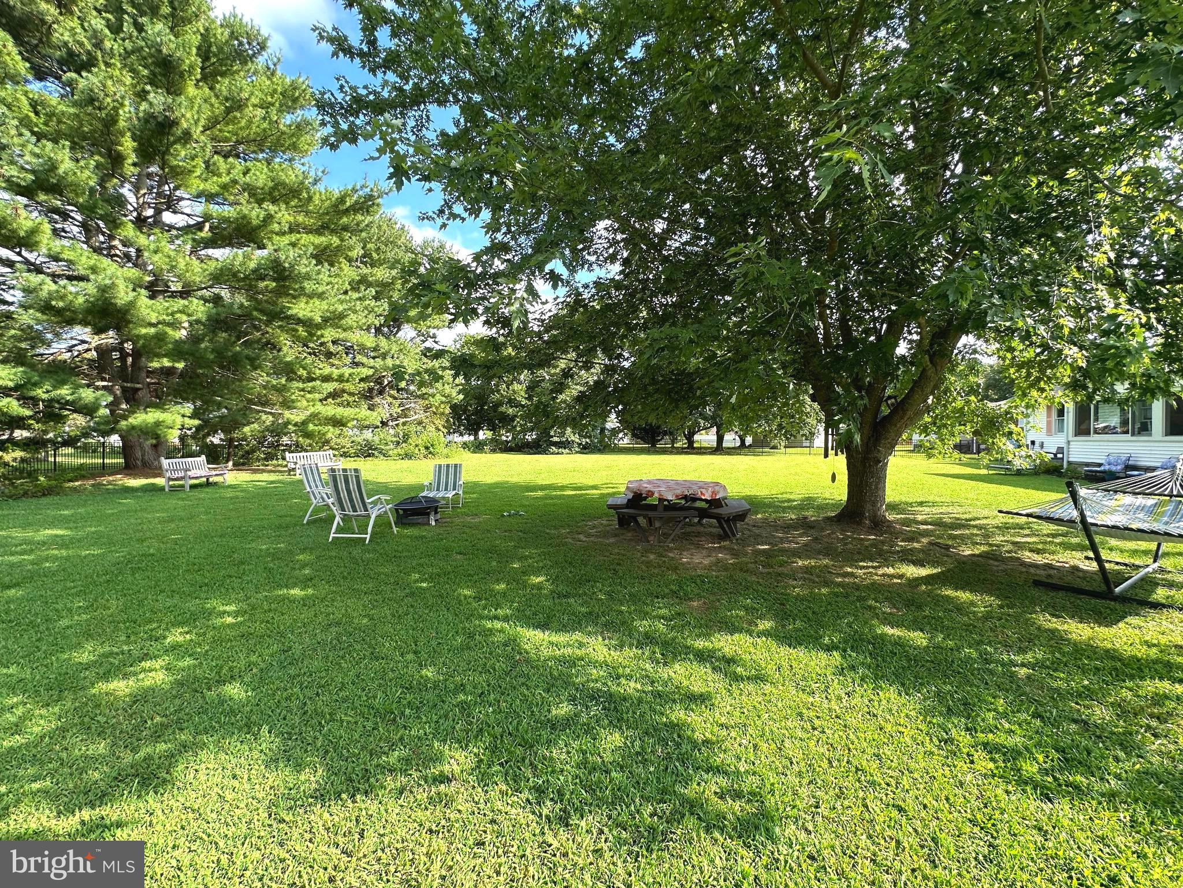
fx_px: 478
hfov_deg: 102.1
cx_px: 592
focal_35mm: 14
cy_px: 444
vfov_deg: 85.7
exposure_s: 1/275
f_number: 2.2
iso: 40
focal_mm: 2.22
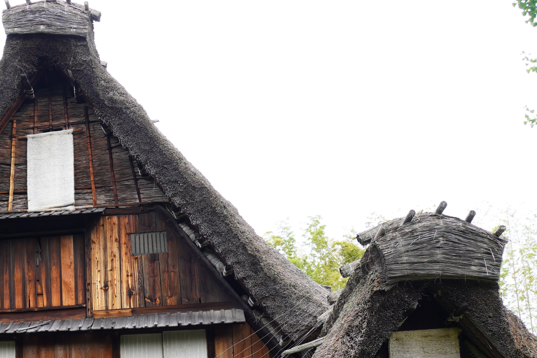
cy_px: 386
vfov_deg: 21.2
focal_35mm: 61
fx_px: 910
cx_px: 63
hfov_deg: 31.5
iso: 100
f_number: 5.6
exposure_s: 1/100
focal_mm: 18
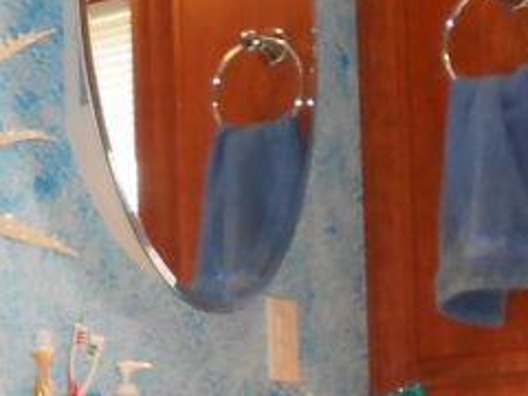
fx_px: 1983
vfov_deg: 11.2
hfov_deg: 14.6
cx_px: -125
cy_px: 453
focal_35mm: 130
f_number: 3.2
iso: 200
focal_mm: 4.6
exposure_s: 1/25
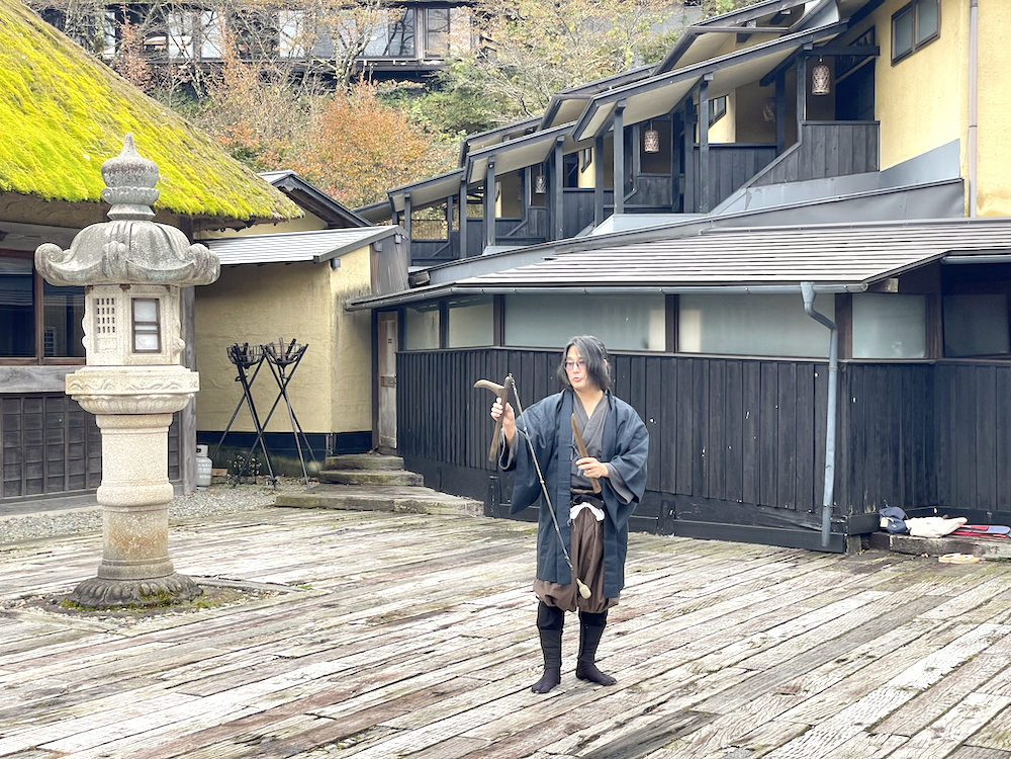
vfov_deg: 28.0
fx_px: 1519
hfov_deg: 36.8
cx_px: 506
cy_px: 380
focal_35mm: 52
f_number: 2
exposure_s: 1/170
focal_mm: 6
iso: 25
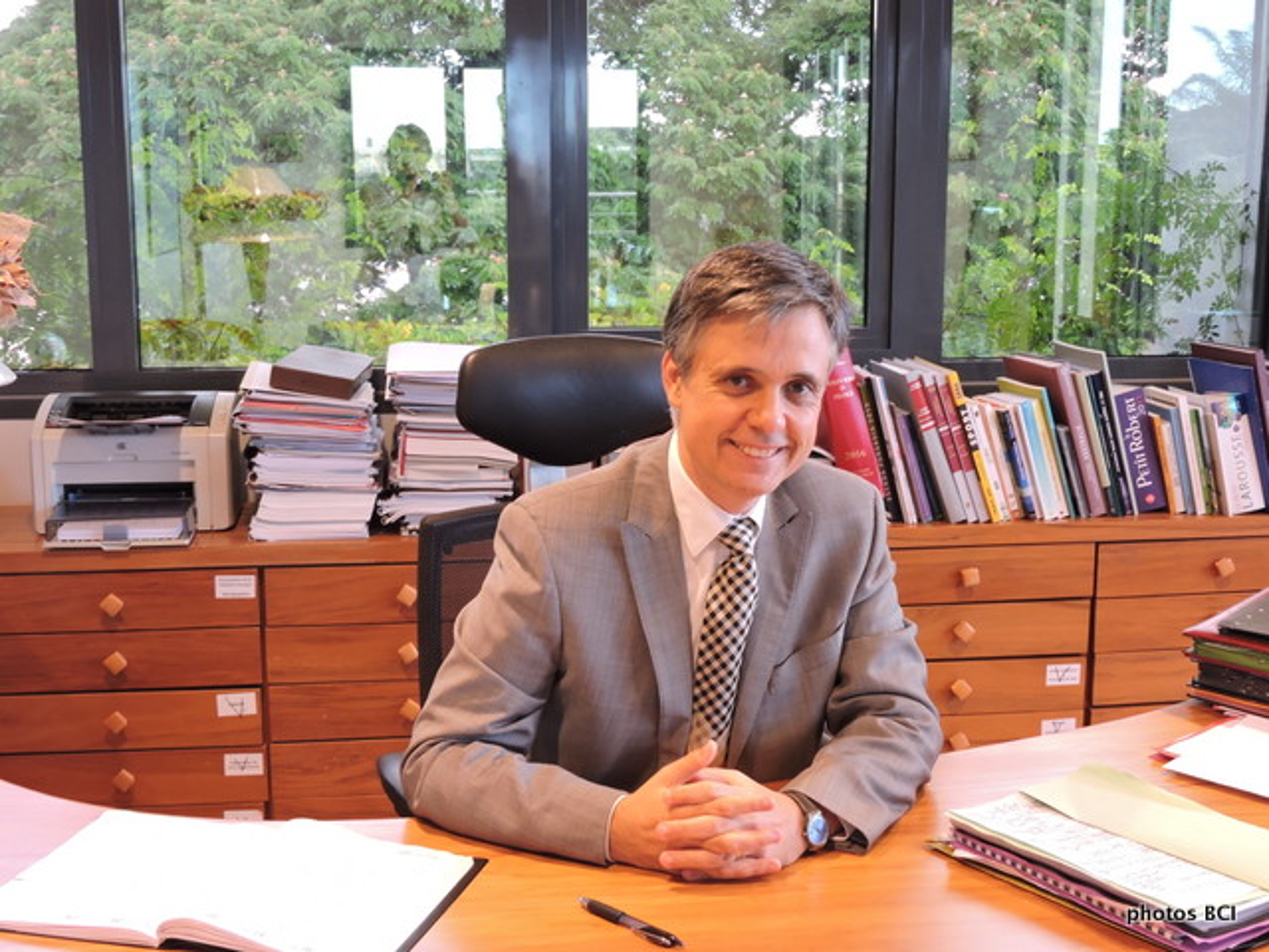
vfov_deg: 32.2
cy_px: 476
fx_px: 1650
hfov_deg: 42.1
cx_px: 634
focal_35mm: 45
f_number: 4
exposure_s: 1/30
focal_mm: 8.1
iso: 280
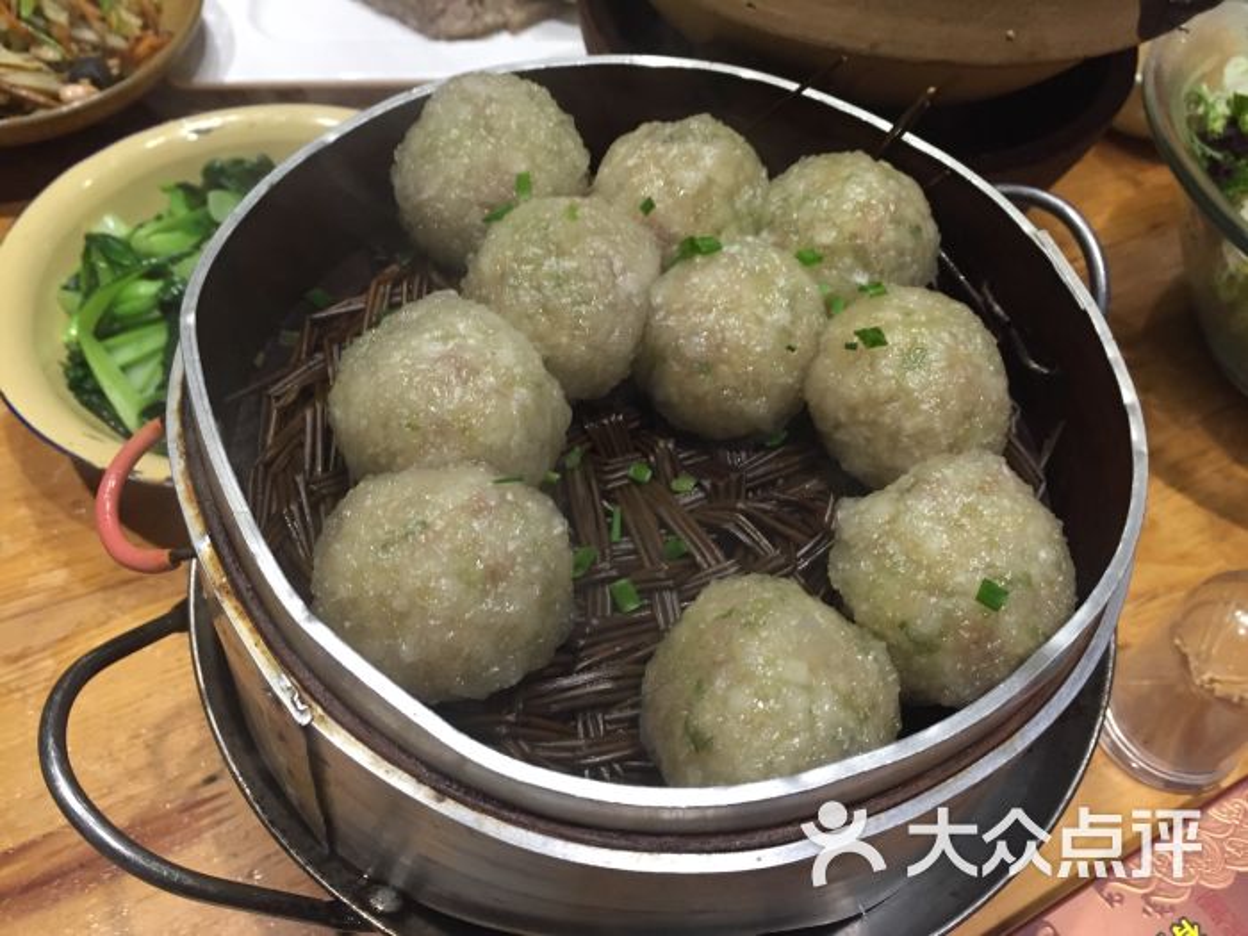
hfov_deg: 61.7
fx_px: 1046
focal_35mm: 29
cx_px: 624
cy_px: 468
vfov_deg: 48.2
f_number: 2.2
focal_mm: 4.15
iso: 200
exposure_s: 1/33
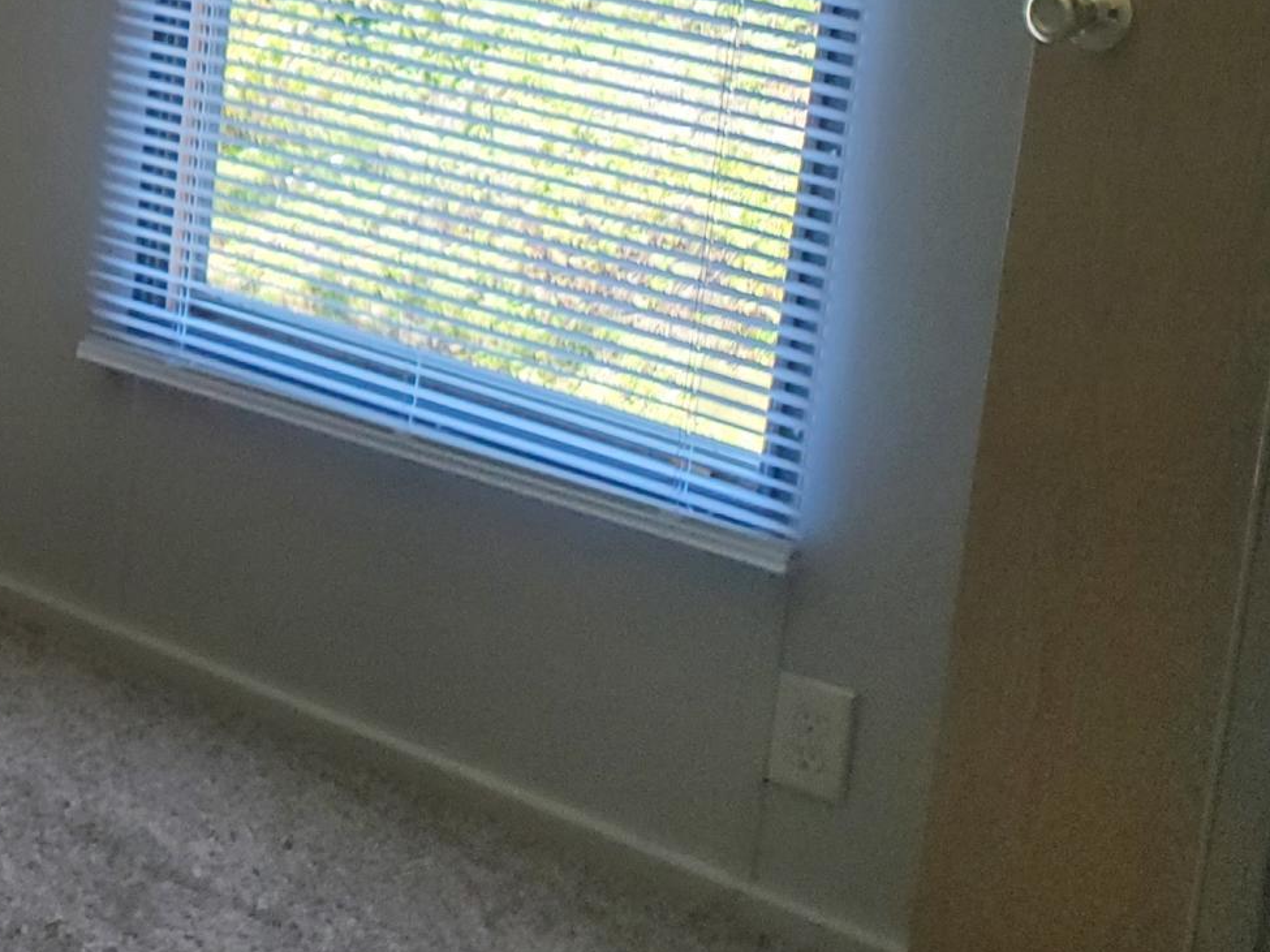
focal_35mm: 80
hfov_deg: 21.1
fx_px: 2935
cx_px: -567
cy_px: 36
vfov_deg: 18.0
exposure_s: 1/120
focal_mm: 4.3
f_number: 2.4
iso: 320
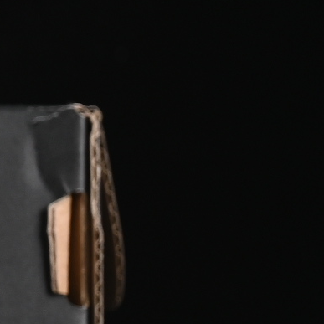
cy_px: 148
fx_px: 4850
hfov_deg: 3.7
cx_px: -763
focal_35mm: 458
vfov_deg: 3.8
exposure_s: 1/60
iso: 160
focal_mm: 50
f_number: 6.3
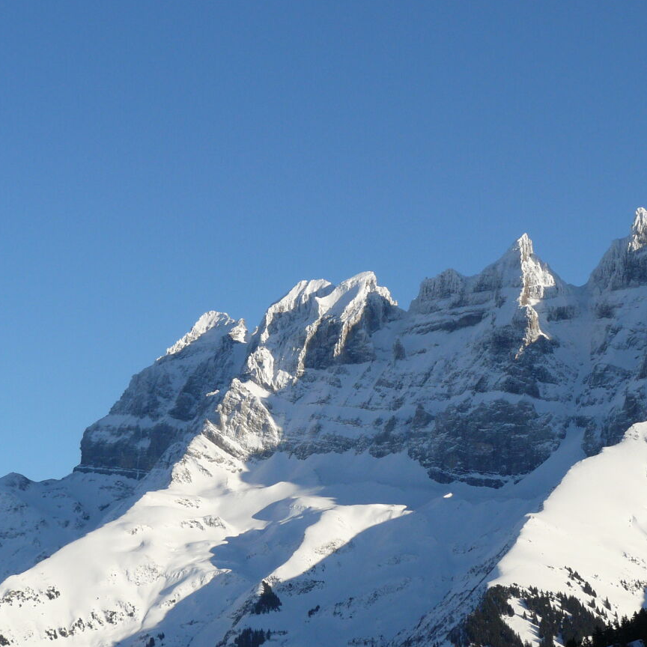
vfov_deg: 15.5
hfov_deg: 15.5
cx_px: 472
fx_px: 2368
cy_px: 381
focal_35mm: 112
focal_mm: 12.6
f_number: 6.3
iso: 100
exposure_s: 1/400
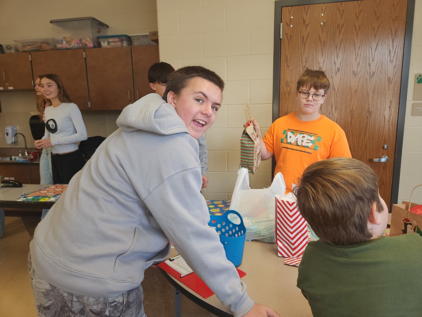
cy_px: 158
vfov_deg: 58.9
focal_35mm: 23
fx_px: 280
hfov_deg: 73.9
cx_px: 211
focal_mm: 5.4
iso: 40
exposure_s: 1/60
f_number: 1.8
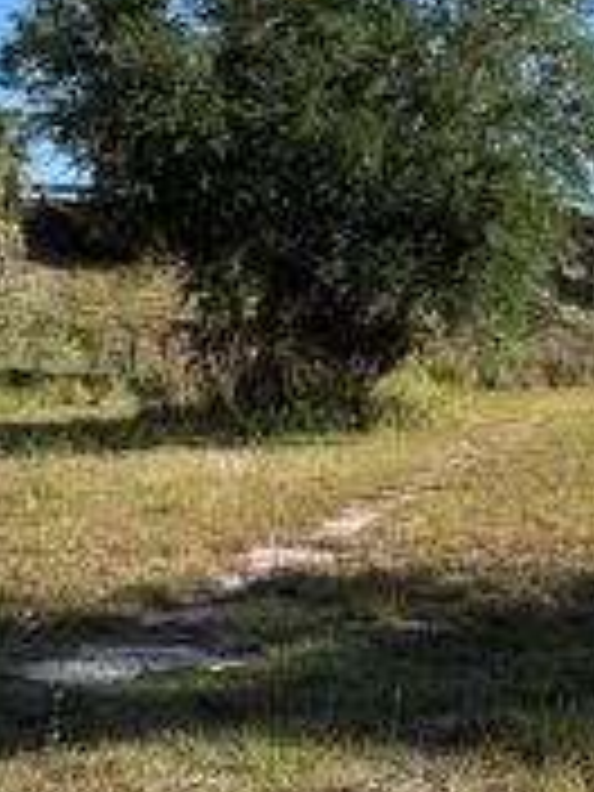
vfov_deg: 28.4
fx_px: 1556
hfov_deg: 20.9
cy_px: 268
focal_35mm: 68
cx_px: 598
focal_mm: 6.76
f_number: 1.78
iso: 80
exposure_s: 1/3425
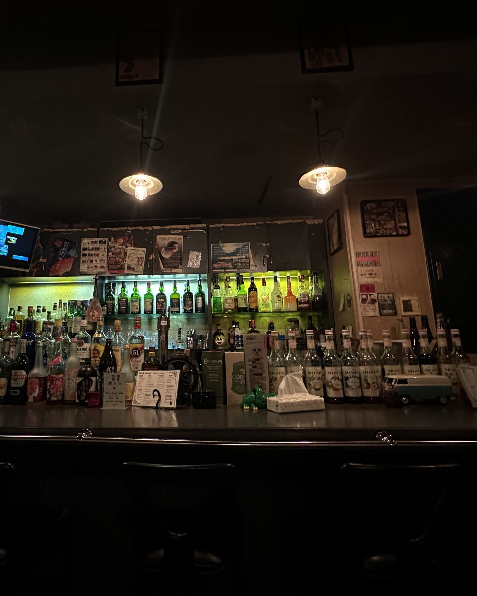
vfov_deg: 83.2
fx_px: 335
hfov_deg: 69.9
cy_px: 287
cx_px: 182
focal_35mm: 19
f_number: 2.2
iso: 1000
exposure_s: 1/34
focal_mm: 2.22
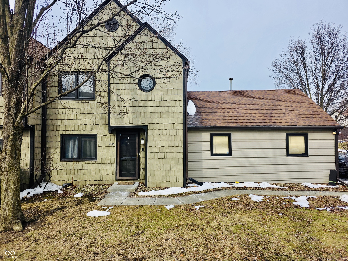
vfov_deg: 58.9
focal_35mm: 23
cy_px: 130
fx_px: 231
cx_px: 174
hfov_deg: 73.9
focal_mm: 6.3
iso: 80
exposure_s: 1/4237
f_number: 1.7
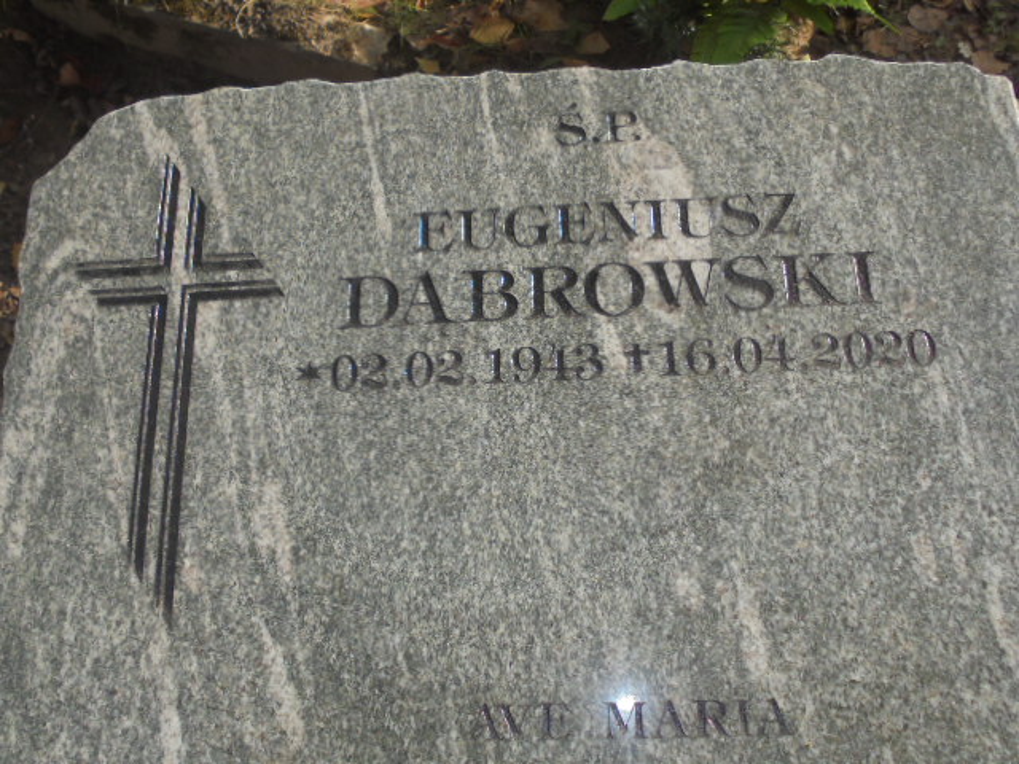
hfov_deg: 54.0
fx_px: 1001
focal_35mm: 34
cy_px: 382
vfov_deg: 41.8
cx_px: 510
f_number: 4
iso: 100
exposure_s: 1/400
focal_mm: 6.1
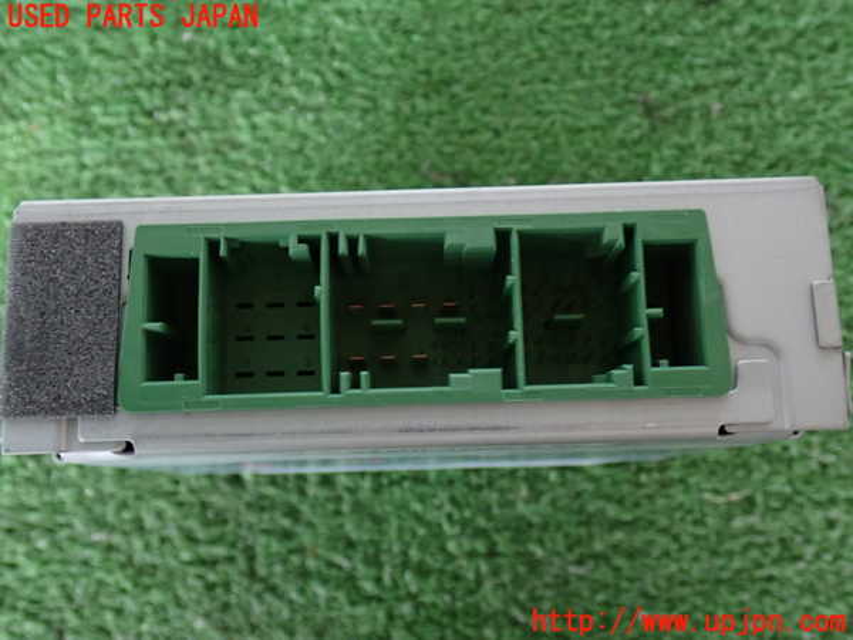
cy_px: 320
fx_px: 936
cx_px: 426
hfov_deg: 49.0
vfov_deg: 37.7
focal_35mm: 38
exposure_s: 1/20
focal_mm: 6.83
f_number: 2.7
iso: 800
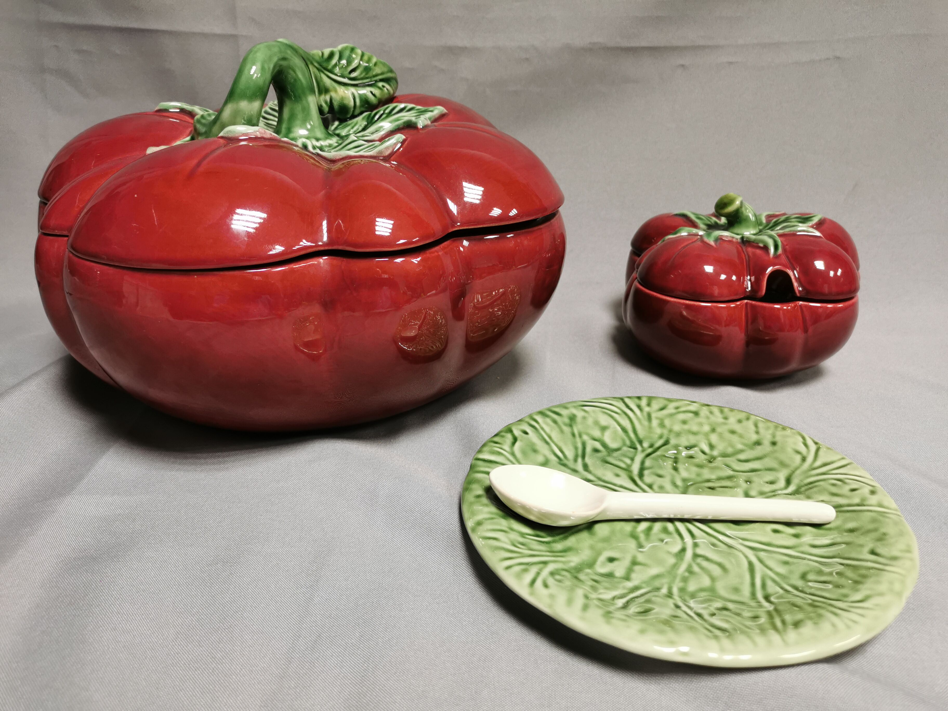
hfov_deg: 65.3
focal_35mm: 27
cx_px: 474
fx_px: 739
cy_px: 356
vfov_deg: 51.4
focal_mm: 5.58
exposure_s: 1/50
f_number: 1.8
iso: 160
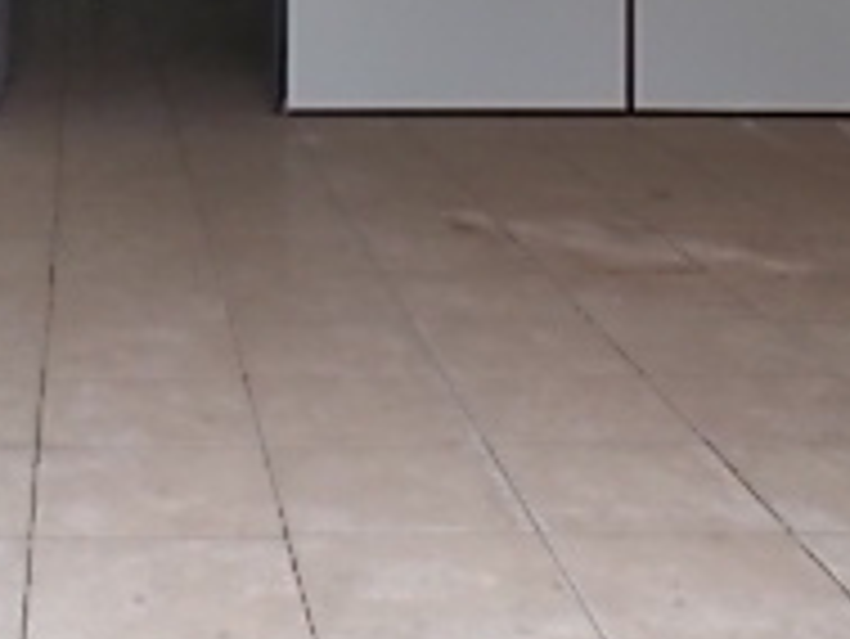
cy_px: -234
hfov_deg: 24.5
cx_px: 153
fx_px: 1917
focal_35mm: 78
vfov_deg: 17.5
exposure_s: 1/40
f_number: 3.1
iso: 80
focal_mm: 4
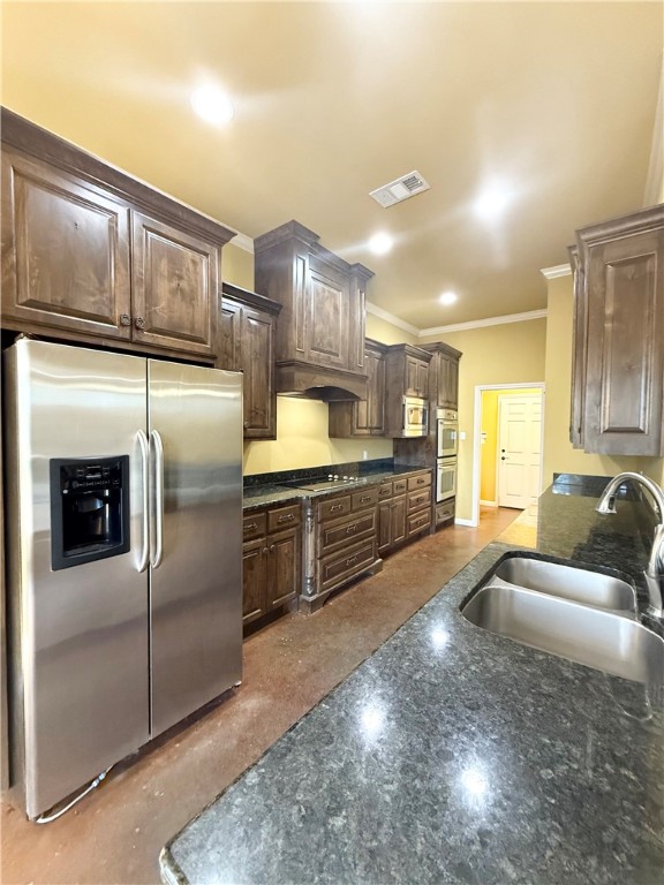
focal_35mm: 14
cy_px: 442
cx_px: 332
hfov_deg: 85.7
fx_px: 358
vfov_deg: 102.1
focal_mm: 2.22
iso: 640
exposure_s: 1/60
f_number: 2.2
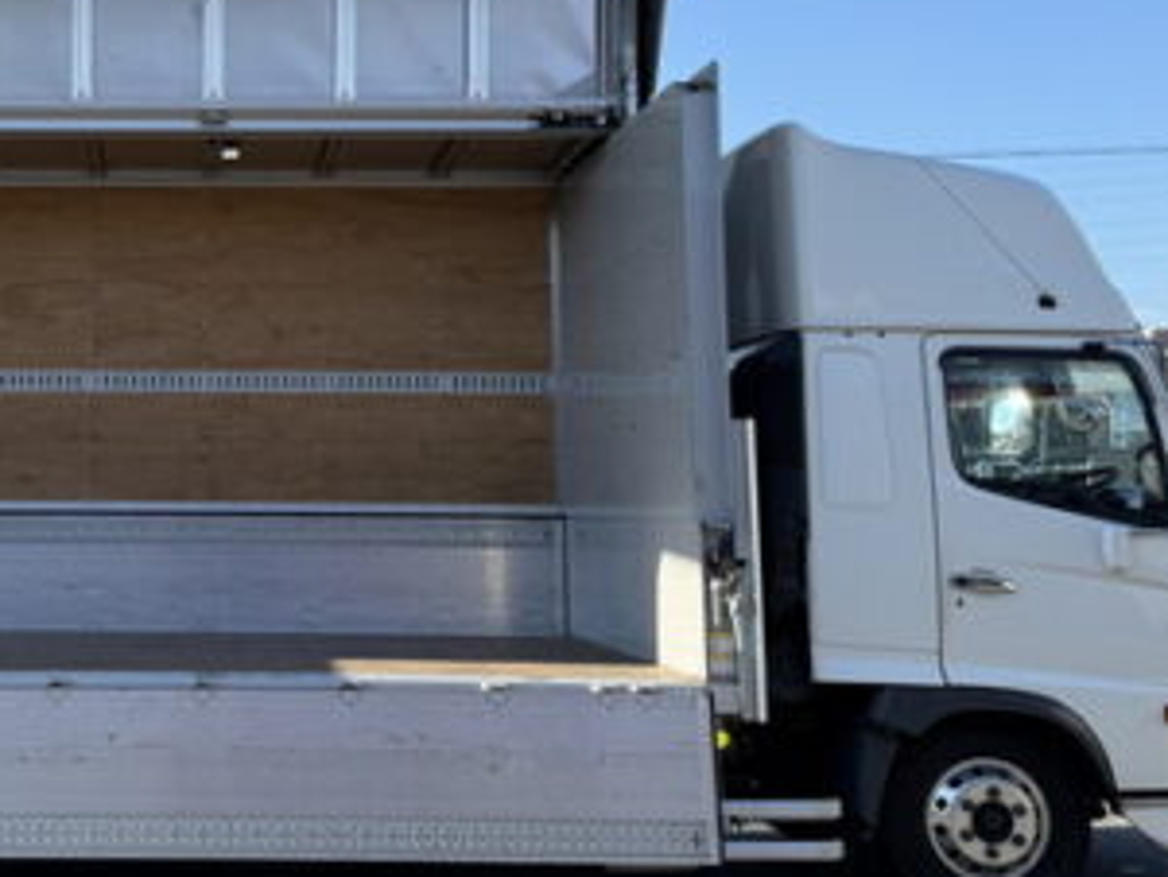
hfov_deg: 35.7
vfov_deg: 28.4
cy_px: 283
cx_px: 171
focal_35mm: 51
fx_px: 1722
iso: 80
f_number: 1.78
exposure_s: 1/2000
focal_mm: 6.76
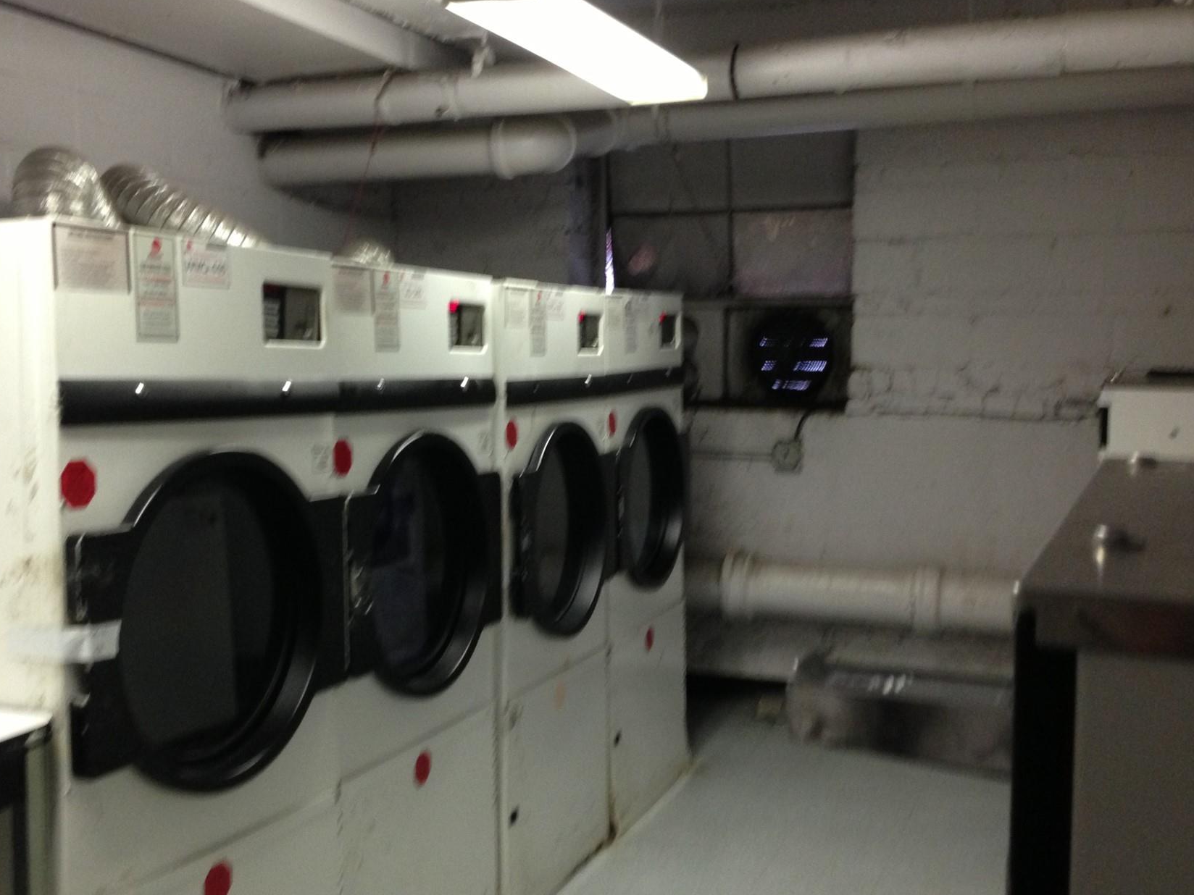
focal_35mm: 41
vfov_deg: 35.1
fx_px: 1414
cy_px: 455
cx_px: 523
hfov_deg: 45.7
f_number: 2.4
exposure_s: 1/20
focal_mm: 4.13
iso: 200
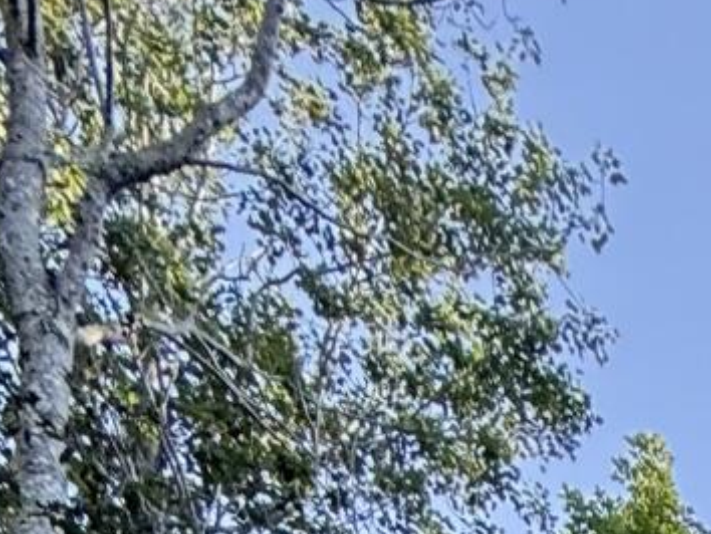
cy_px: 1911
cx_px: 1368
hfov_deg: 18.1
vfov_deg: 9.3
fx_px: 1624
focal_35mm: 79
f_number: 2.2
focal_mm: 2.22
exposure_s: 1/131
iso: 64
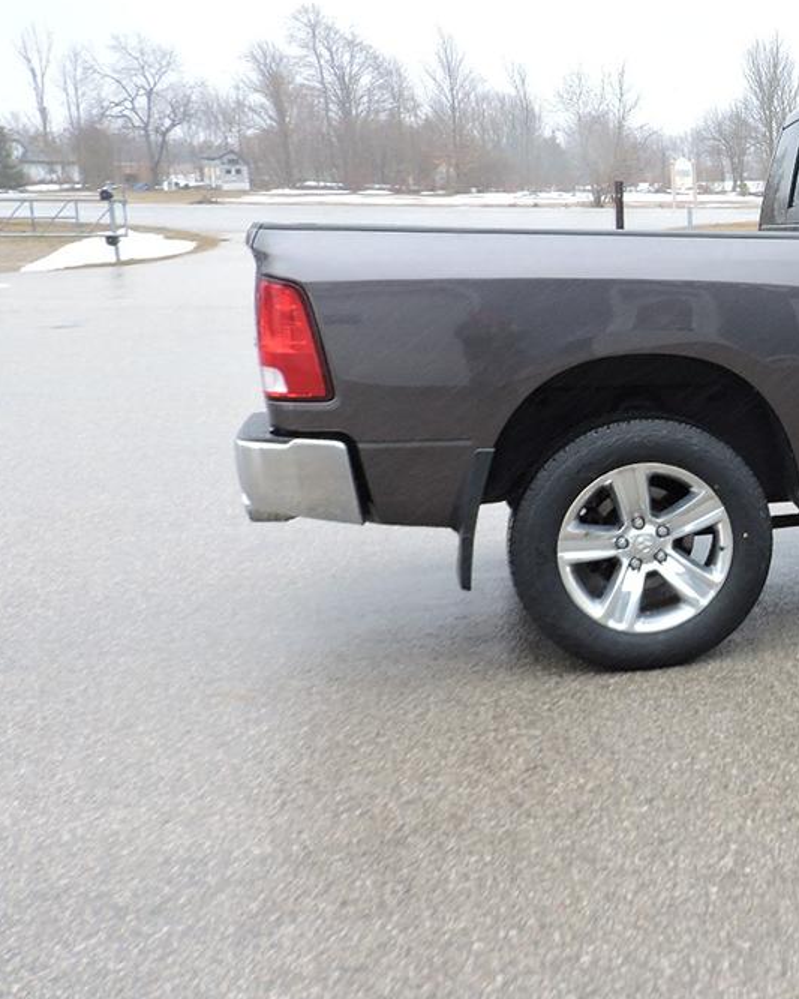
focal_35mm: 45
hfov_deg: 29.1
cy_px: 399
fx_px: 1330
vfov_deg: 41.0
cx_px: 949
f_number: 3
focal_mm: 4.3
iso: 100
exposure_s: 1/100
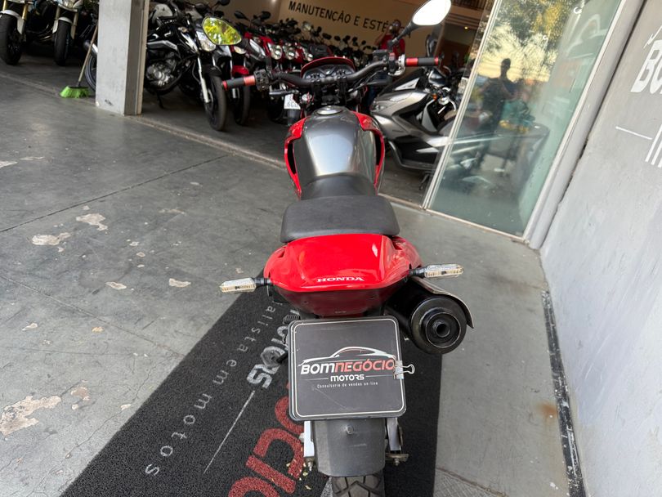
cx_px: 331
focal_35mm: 24
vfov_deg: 56.8
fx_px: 459
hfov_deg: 71.6
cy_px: 248
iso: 125
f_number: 1.78
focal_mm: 6.76
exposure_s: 1/120
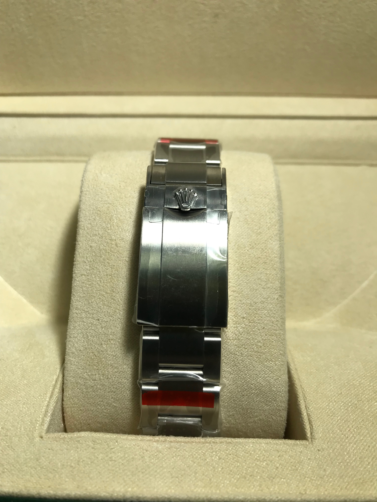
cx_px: 188
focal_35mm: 28
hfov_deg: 49.7
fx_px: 407
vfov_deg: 63.4
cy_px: 251
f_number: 1.8
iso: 20
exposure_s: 1/113
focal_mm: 3.99
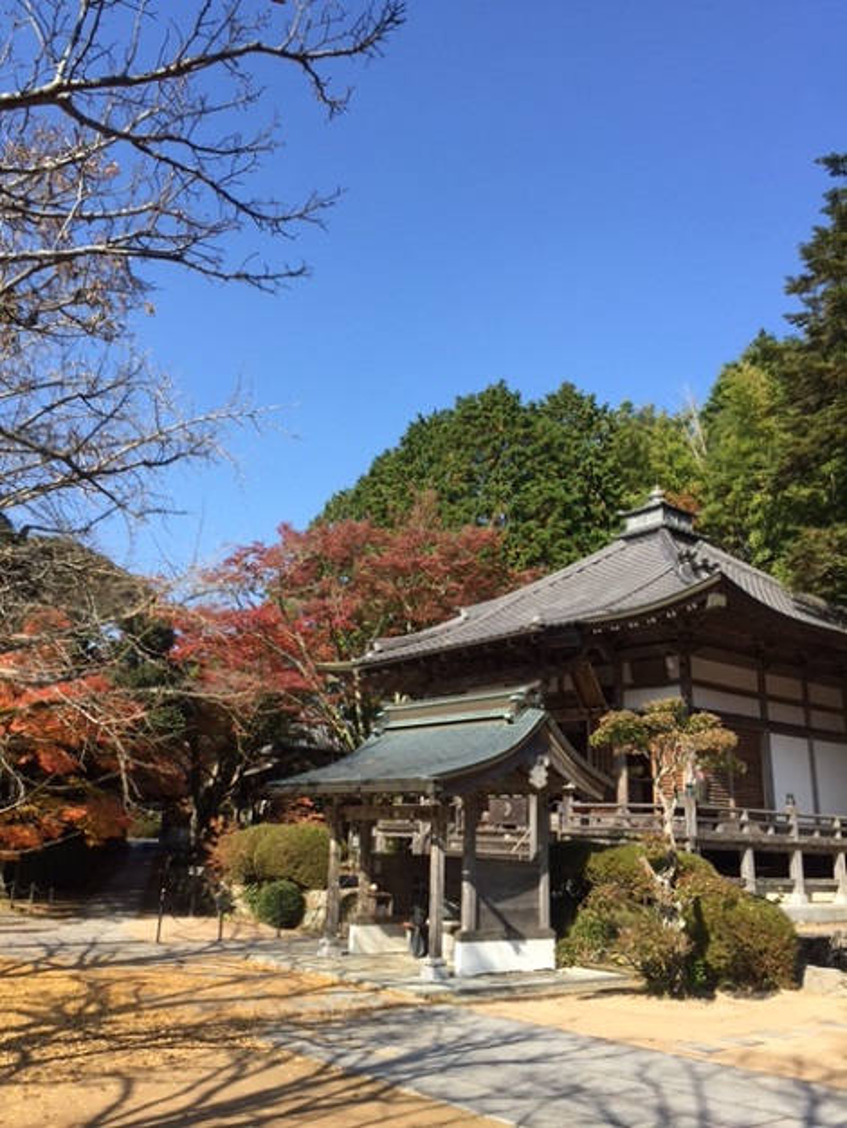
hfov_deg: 48.3
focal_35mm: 29
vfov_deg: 61.6
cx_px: 424
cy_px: 564
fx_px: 945
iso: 32
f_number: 2.2
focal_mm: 4.15
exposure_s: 1/942
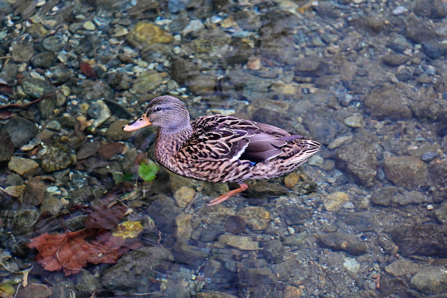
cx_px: 224
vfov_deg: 4.6
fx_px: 3723
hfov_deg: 6.9
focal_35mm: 300
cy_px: 149
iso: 2800
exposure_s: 1/320
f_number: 5.6
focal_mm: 300
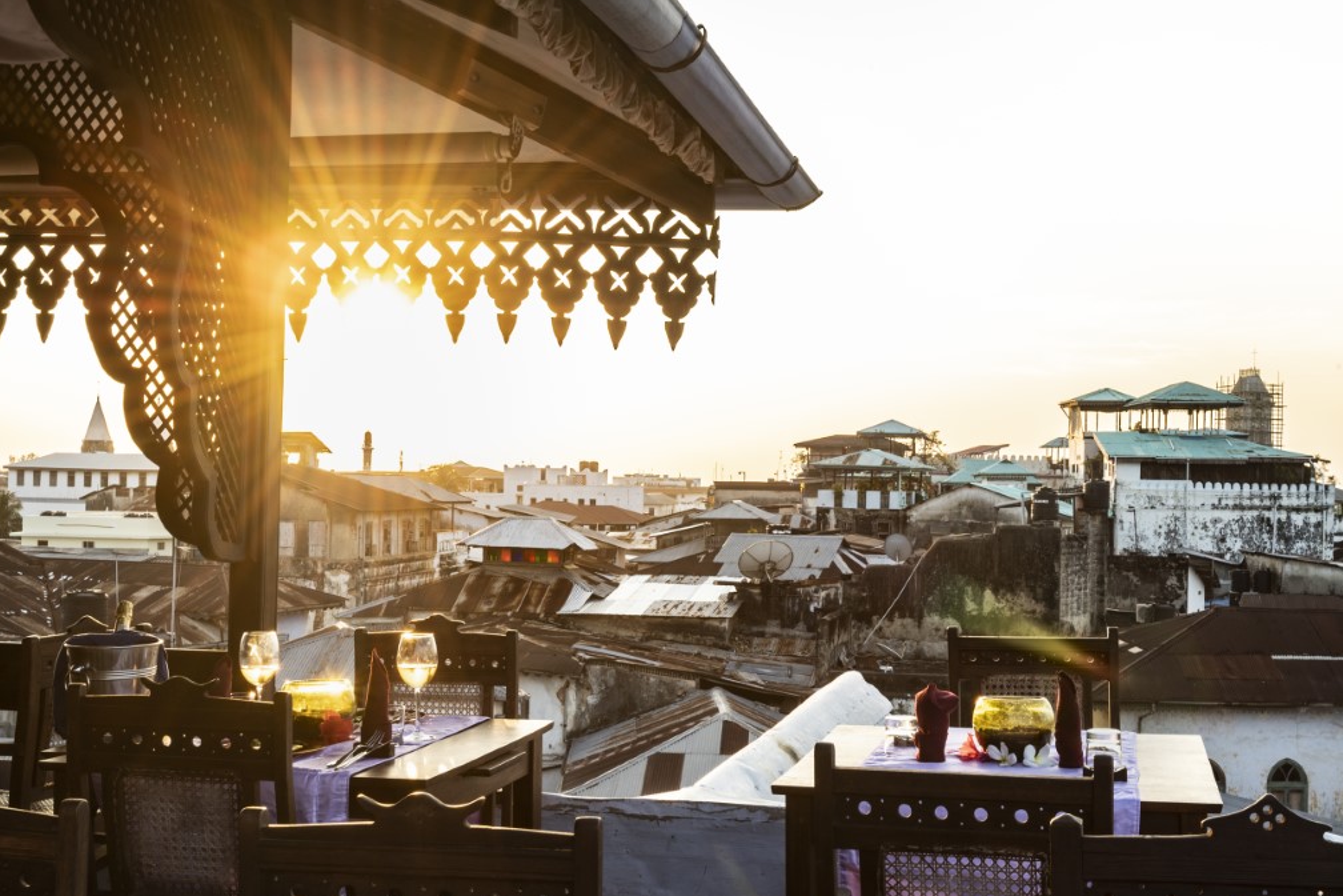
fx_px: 1492
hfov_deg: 48.3
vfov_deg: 33.4
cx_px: 757
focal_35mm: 40
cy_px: 489
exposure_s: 1/8
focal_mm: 35
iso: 100
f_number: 18
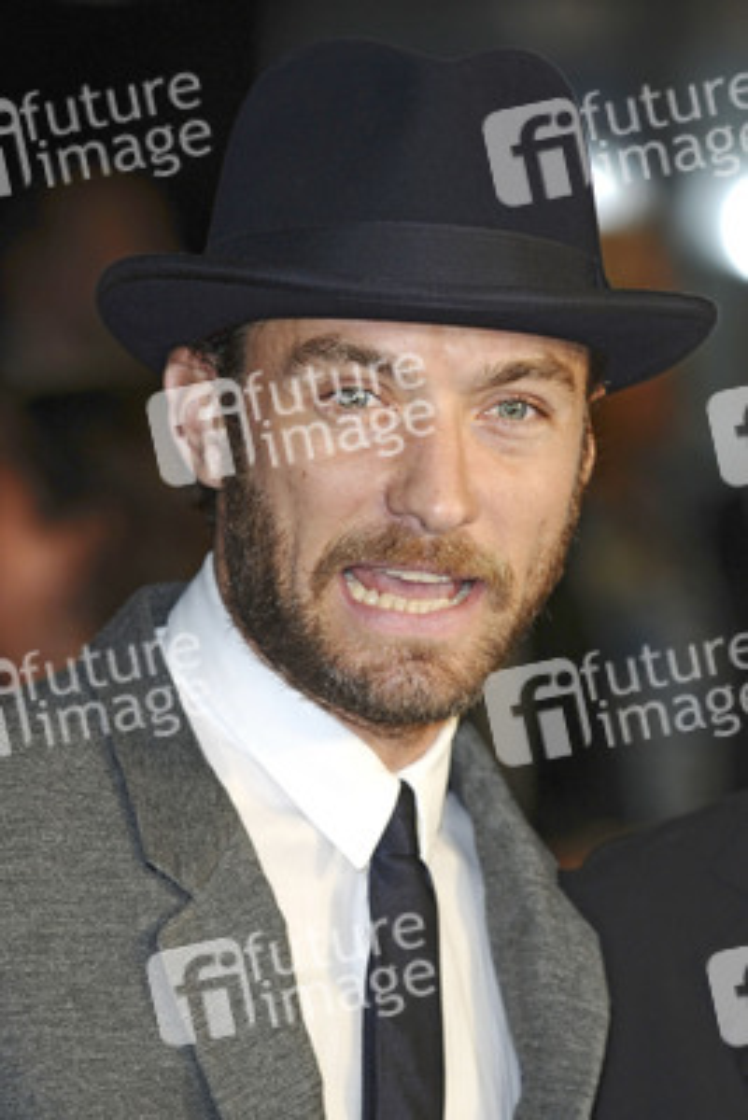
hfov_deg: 5.6
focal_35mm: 248
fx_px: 7706
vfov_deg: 8.3
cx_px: 374
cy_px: 560
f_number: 4
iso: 320
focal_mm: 165
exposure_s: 1/200
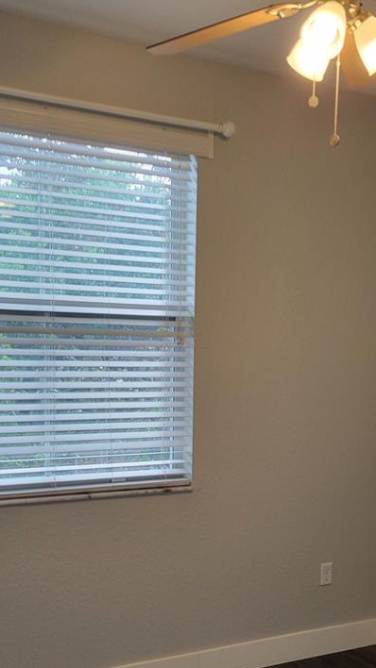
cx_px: 230
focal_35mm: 48
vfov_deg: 41.8
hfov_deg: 24.9
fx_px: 851
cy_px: 493
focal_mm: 5.4
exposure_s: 1/120
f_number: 1.8
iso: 100
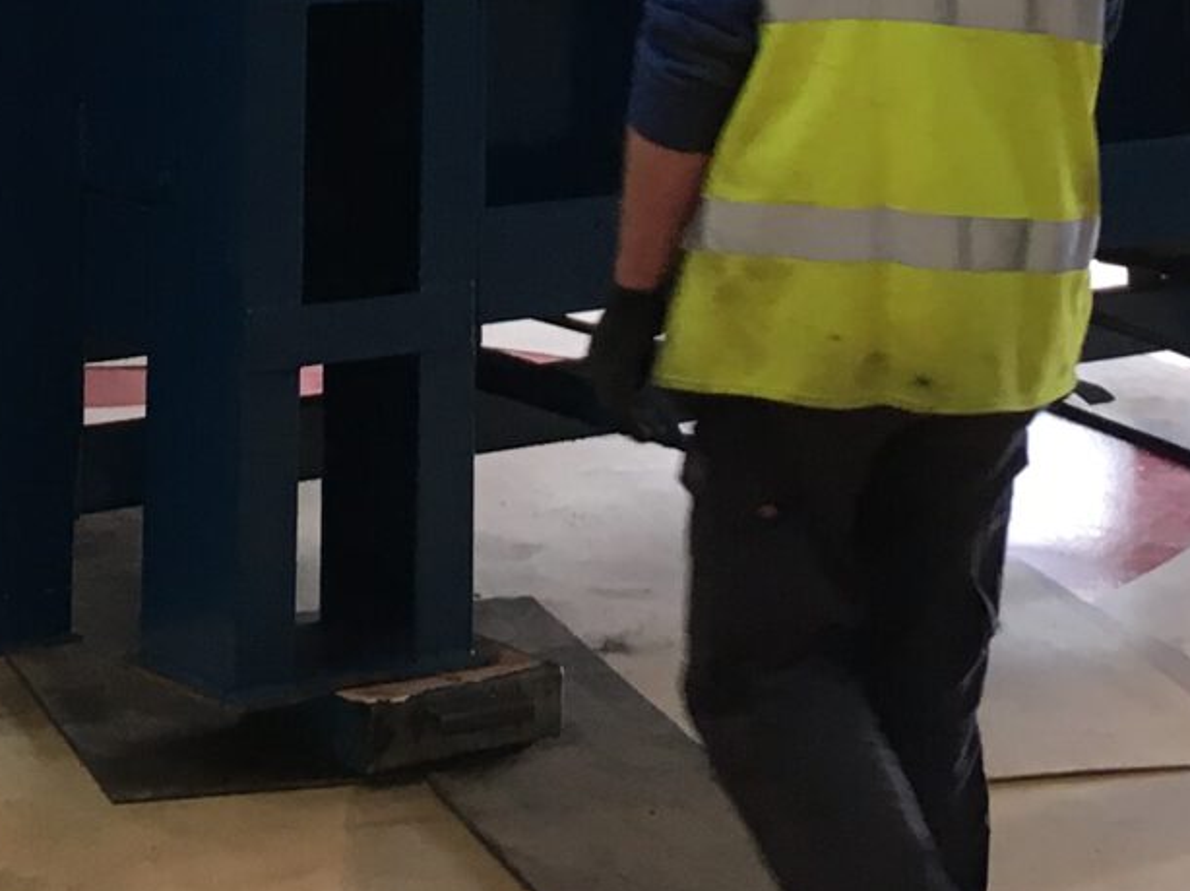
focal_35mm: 121
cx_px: 498
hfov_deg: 16.3
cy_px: -821
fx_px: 4158
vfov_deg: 11.2
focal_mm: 4.15
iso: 64
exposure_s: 1/33
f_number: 2.2
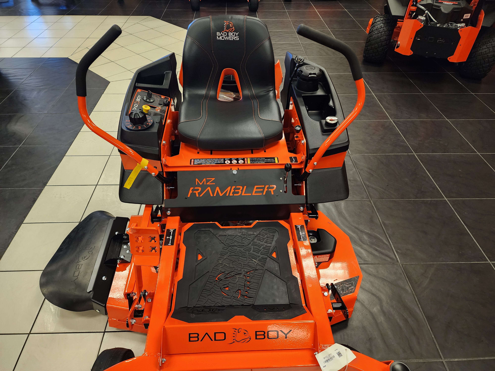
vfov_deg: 58.9
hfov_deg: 73.9
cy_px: 186
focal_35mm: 23
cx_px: 248
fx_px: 329
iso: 400
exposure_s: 1/120
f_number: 1.8
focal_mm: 6.4
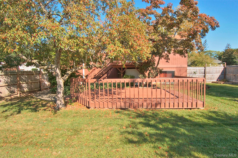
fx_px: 99
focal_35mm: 15
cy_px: 79
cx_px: 119
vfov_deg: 77.2
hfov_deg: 100.4
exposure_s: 1/40
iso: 200
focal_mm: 10
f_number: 14
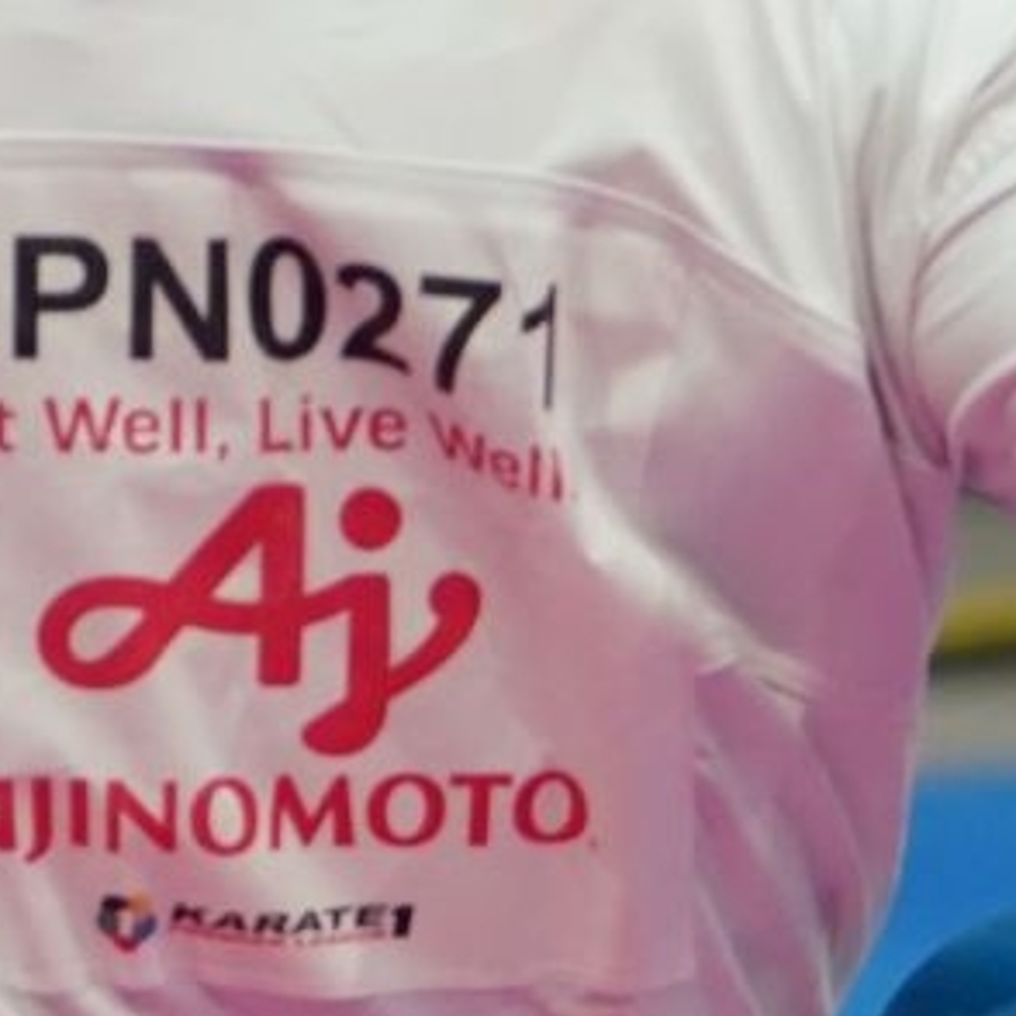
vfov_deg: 2.7
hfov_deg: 2.7
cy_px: -702
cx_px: -646
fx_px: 21252
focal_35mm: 640
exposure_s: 1/1000
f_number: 2.8
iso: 1600
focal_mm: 82
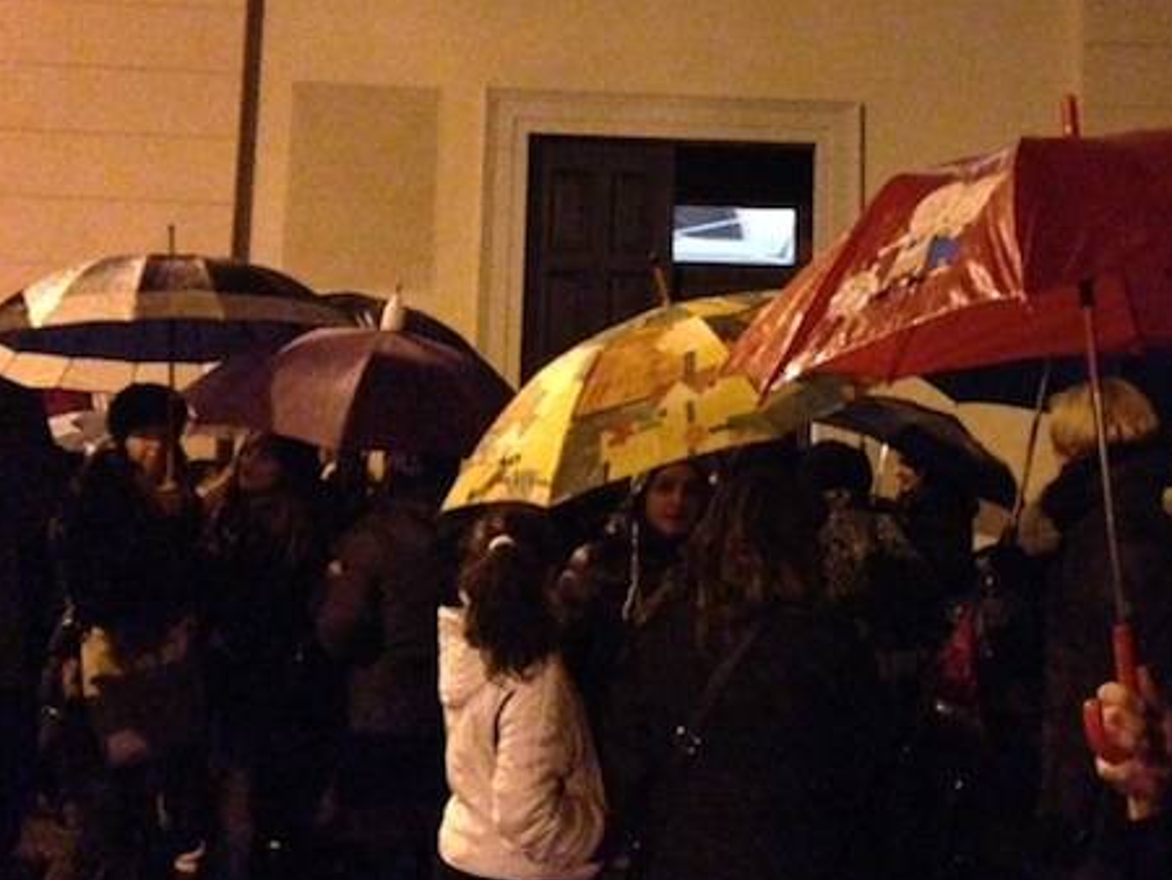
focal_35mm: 88
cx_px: 760
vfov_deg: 16.8
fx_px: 2981
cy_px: 312
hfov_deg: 22.2
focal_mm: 4.12
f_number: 2.4
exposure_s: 1/15
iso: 2000
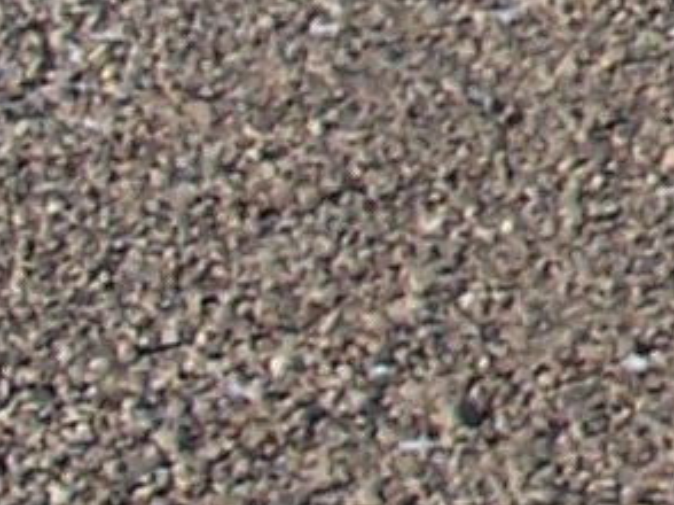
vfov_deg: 4.3
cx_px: 2215
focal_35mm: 337
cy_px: -556
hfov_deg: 5.4
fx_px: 6556
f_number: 5.6
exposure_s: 1/350
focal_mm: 7.1
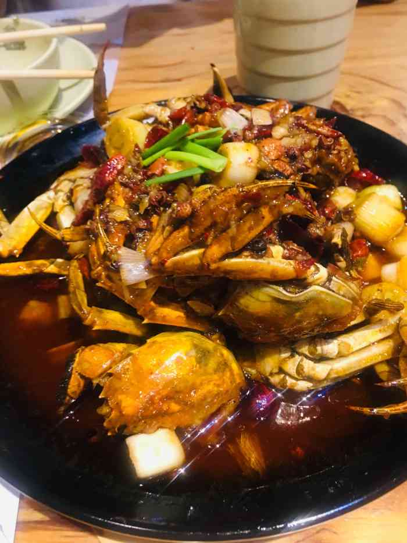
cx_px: 204
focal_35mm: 29
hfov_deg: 48.2
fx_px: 455
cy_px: 272
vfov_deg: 61.7
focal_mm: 4.15
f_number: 2.2
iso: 100
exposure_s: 1/10
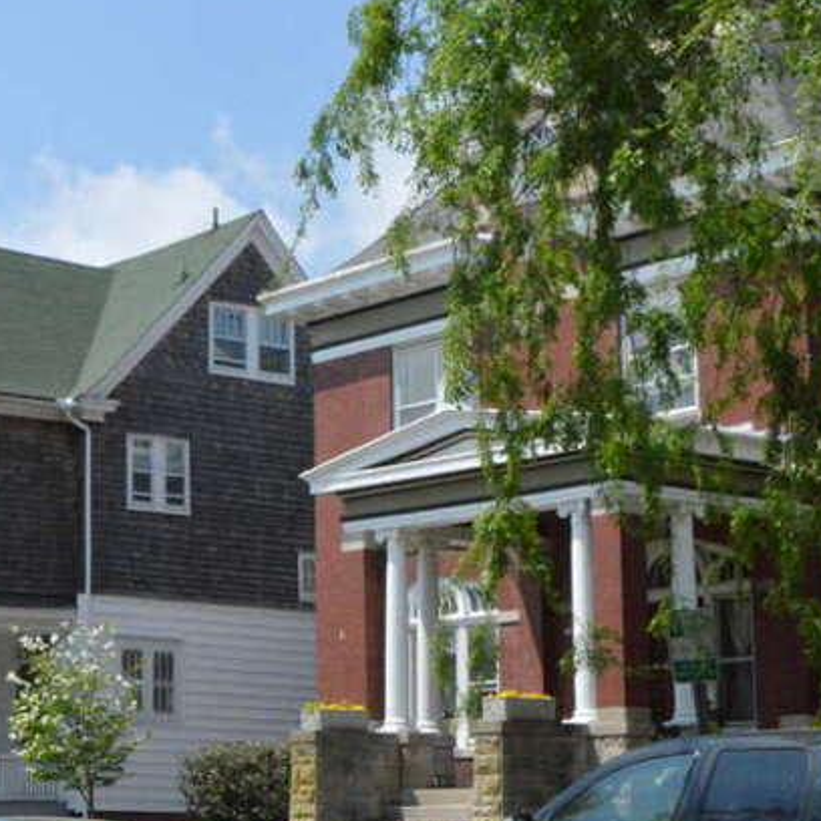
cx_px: 40
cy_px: 485
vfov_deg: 21.6
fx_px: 2147
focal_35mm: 80
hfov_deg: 21.1
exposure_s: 1/2000
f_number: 22
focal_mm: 32
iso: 6400
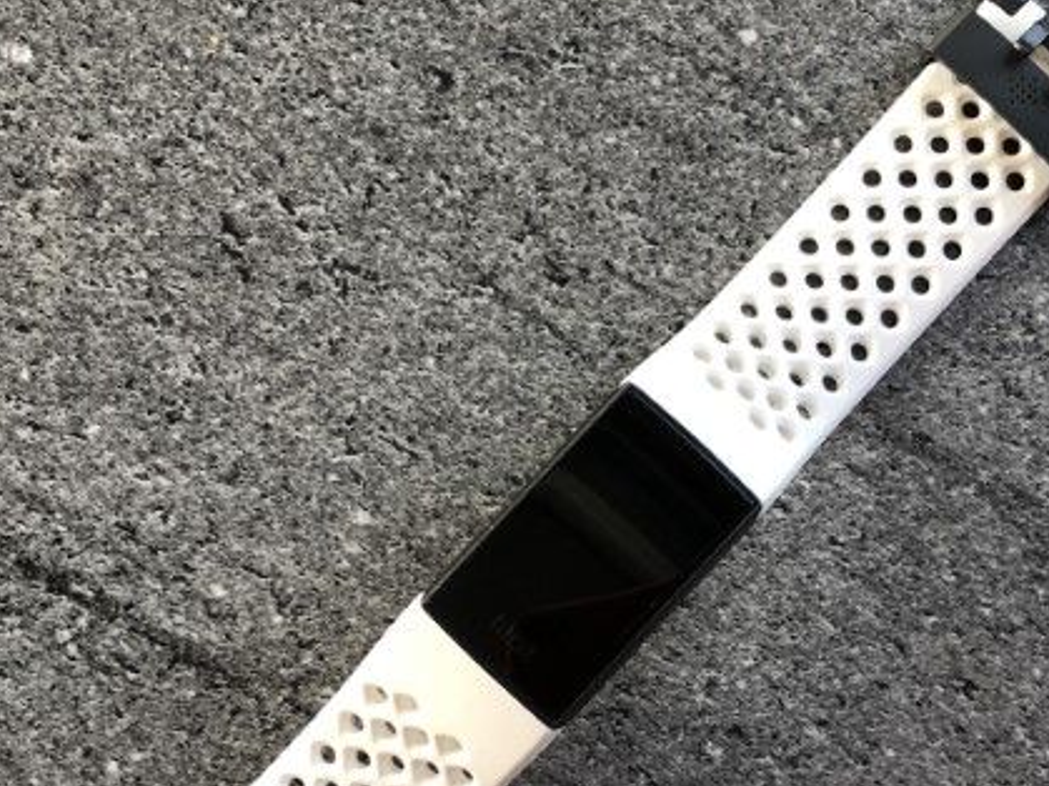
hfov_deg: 33.8
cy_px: 593
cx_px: 540
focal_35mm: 57
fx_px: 1727
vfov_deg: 25.3
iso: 32
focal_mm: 4
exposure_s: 1/50
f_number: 1.8
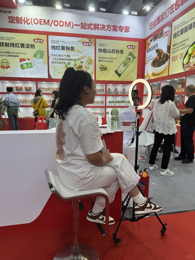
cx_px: 98
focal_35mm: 24
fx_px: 180
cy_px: 130
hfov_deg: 56.8
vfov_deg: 71.6
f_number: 1.78
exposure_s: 1/264
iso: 64
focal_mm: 6.76
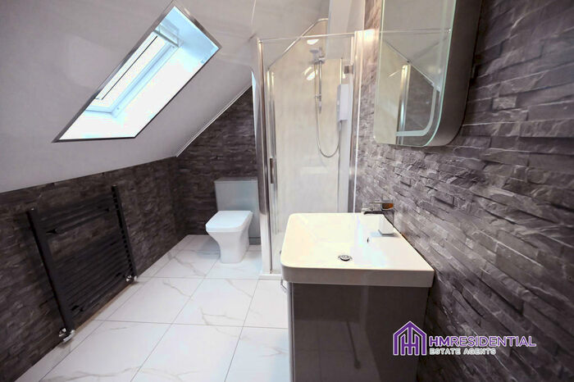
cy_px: 191
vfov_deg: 81.2
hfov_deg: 104.3
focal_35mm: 14
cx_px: 287
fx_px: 223
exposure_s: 1/2000
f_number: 4.5
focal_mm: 14
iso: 20000
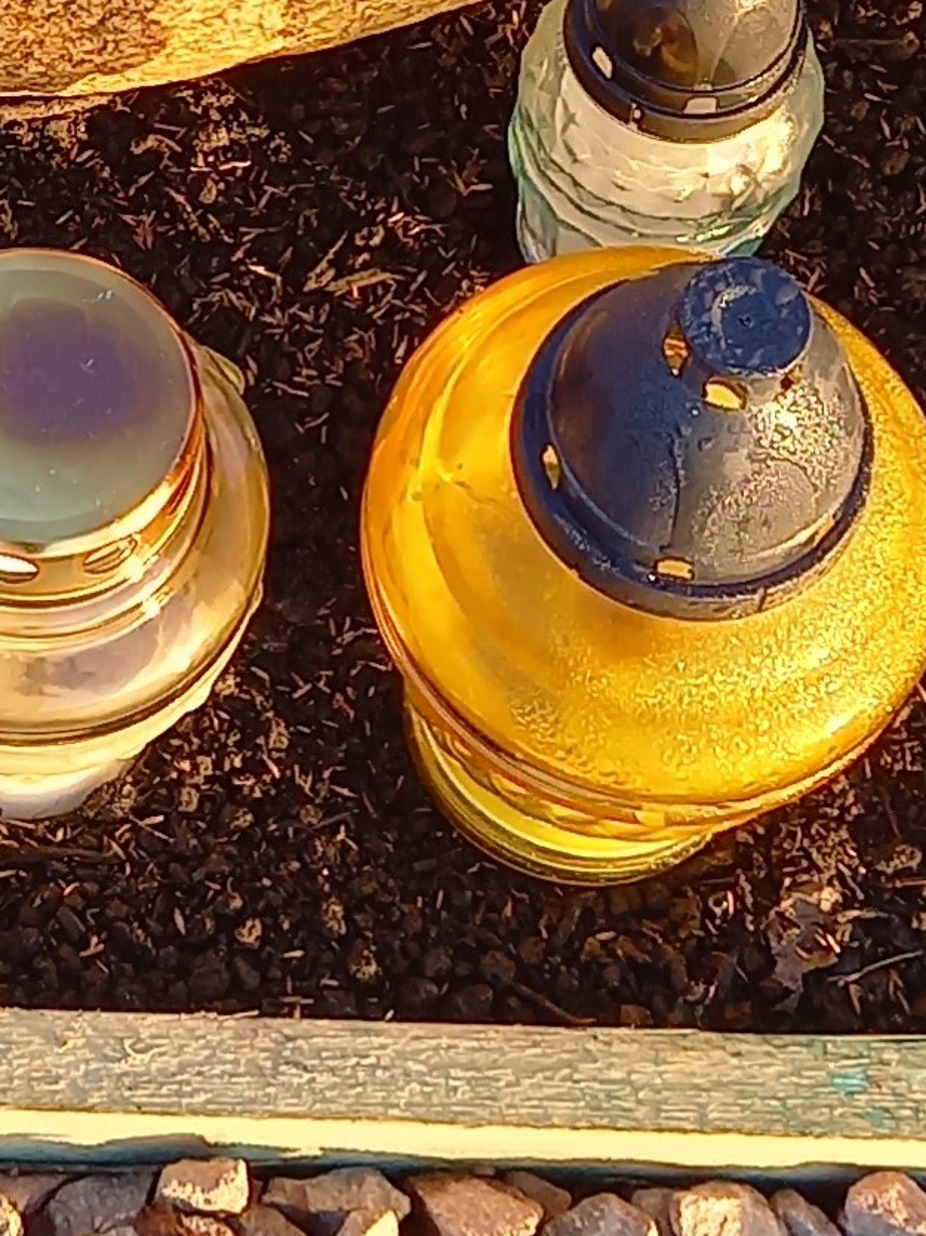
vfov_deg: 27.4
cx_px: -180
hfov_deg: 21.3
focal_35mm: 64
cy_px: -158
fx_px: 2284
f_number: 1.8
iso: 64
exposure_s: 1/100
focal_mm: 4.65
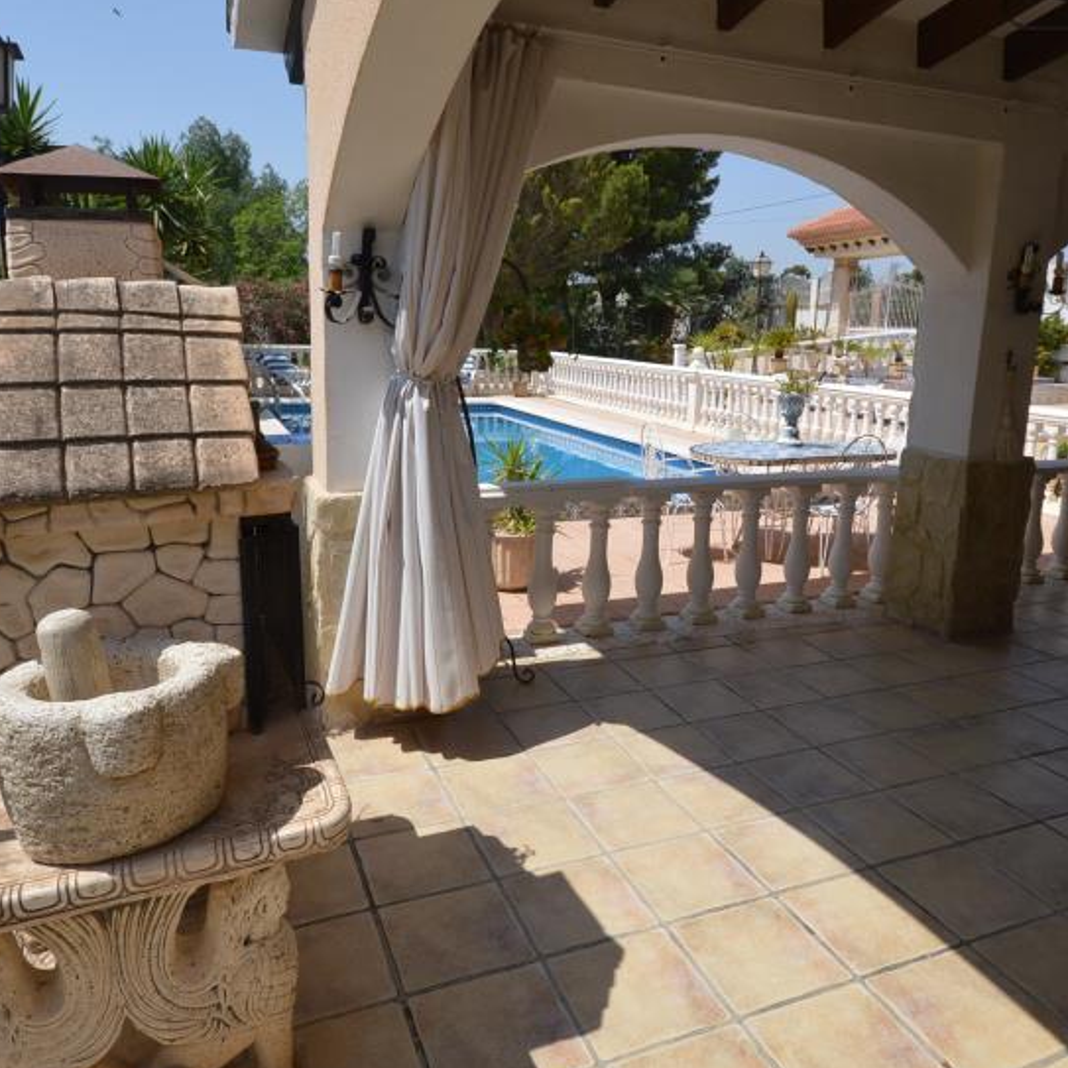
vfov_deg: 65.0
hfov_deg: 65.0
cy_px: 501
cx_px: 566
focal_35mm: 24
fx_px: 838
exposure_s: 1/250
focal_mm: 10
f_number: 8
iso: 100
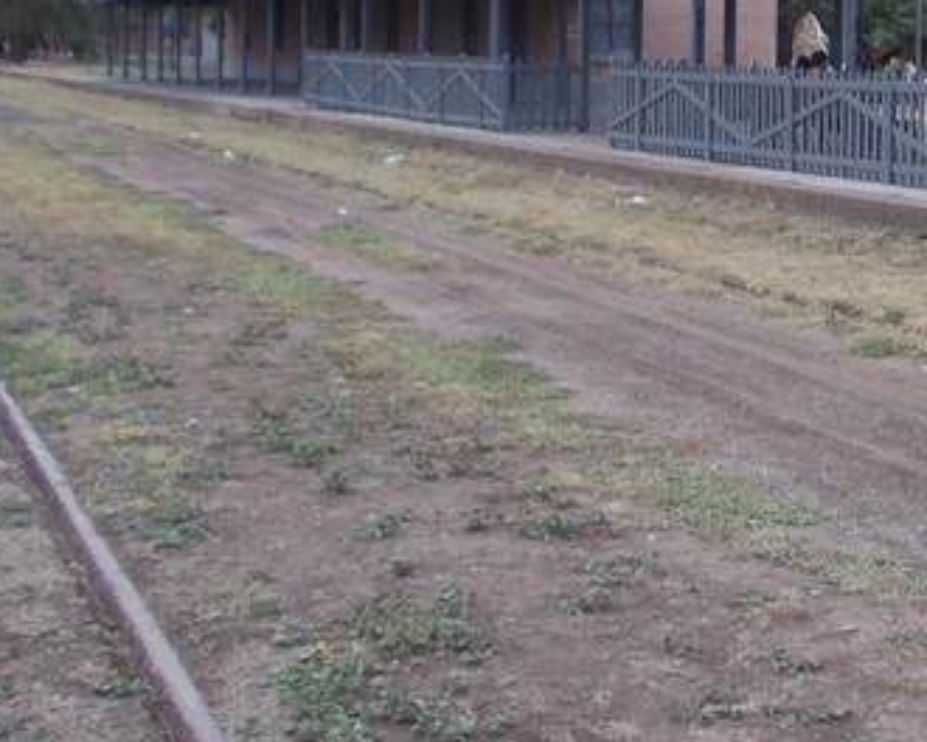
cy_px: 121
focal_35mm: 86
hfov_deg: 21.5
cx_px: 924
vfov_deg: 17.7
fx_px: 2359
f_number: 3.1
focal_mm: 5.3
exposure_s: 1/40
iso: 80
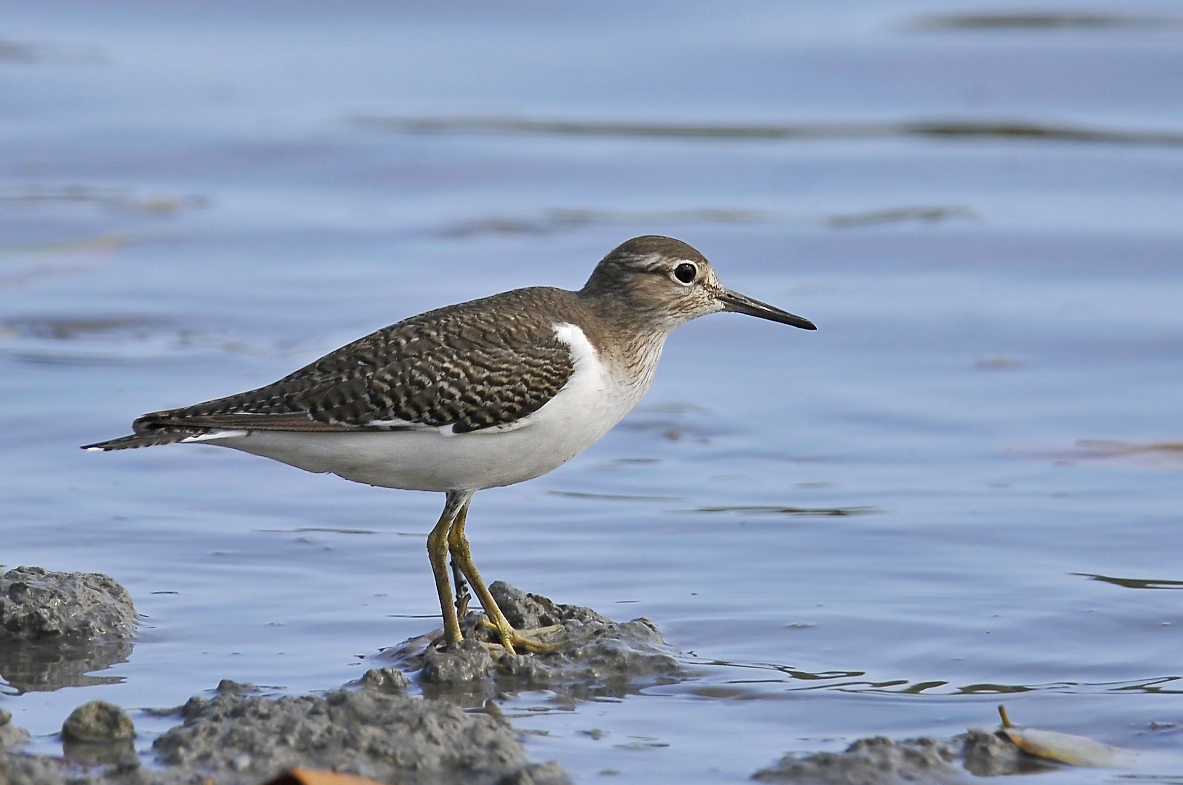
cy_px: 392
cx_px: 592
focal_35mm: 900
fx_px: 29539
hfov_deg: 2.3
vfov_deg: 1.5
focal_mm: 600
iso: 200
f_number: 6.3
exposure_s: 1/640
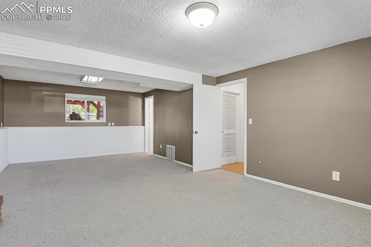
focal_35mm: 17
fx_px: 175
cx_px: 186
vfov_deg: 70.4
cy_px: 124
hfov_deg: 93.3
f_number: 8
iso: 250
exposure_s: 5
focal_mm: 17
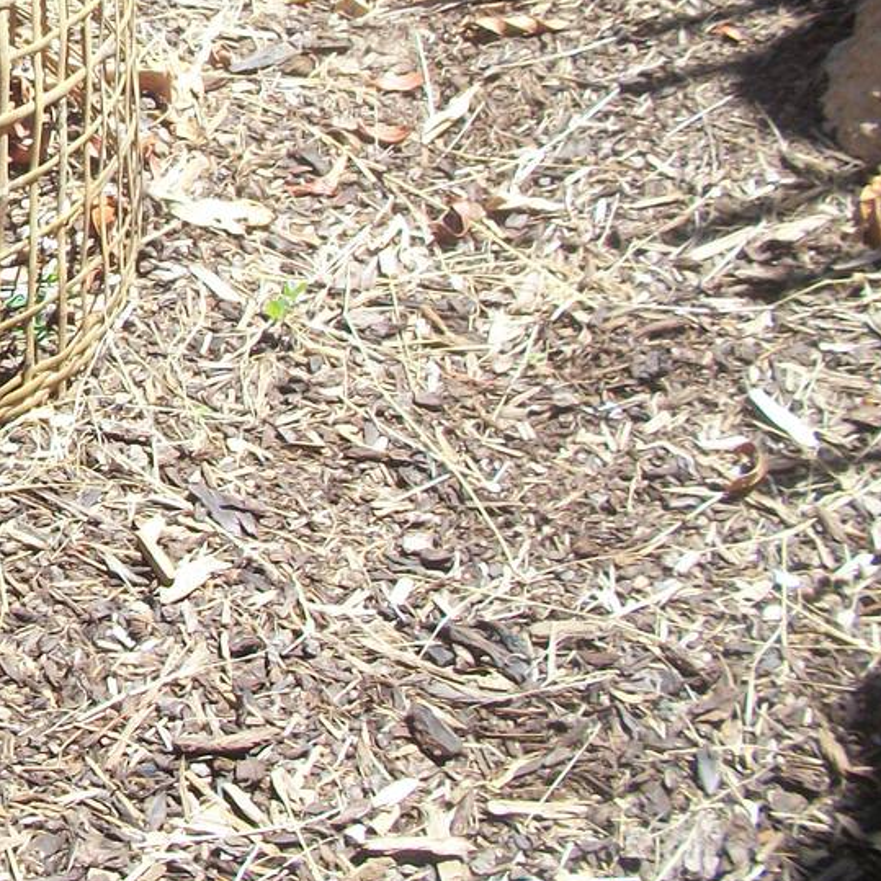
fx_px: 2419
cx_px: -422
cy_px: 183
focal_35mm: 84
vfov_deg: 20.4
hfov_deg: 18.4
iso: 80
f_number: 8.8
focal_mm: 5.7
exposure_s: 1/60
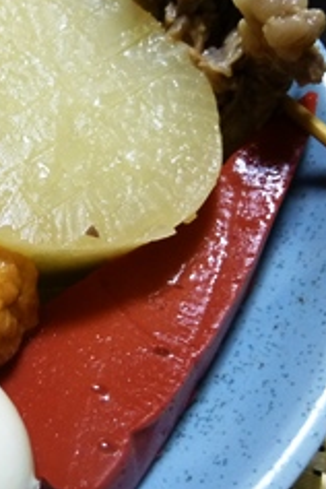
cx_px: -37
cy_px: 224
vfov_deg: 43.6
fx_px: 611
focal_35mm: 45
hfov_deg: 27.2
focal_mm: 4.5
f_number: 3.1
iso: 400
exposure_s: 1/20
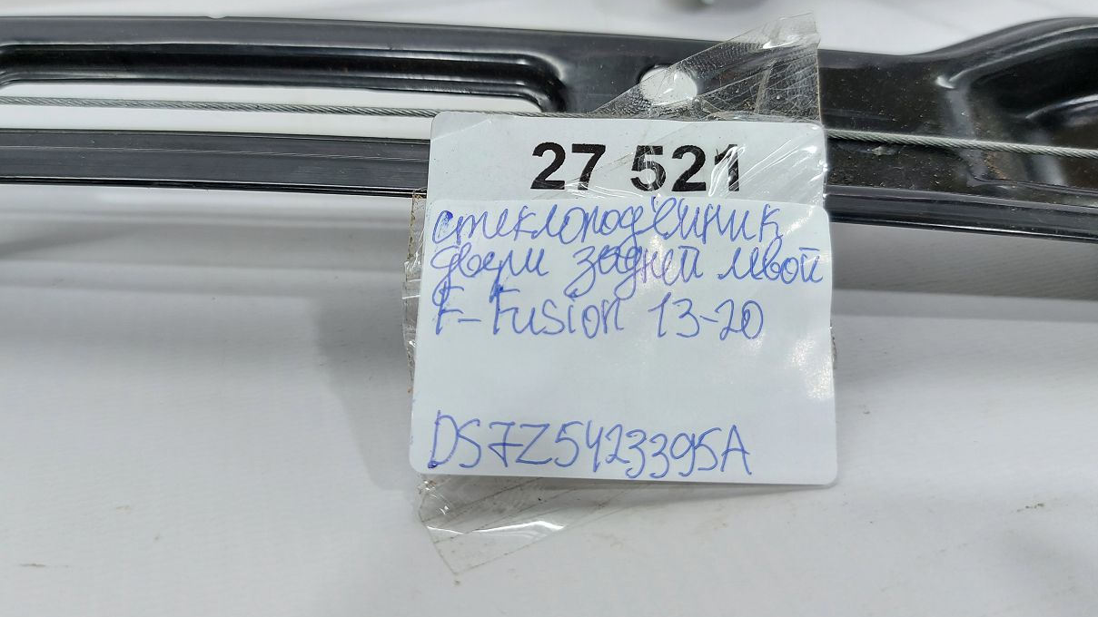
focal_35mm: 30
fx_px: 873
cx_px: 543
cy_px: 246
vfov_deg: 38.8
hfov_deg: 64.3
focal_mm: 5.23
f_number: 1.8
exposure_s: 1/50
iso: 64
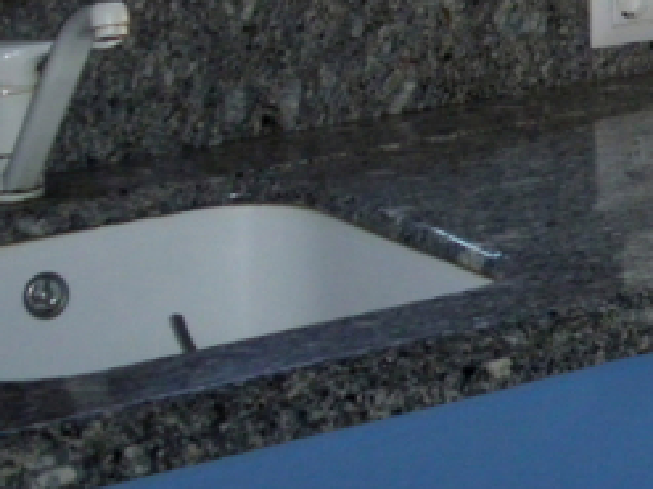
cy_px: -38
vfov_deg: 11.2
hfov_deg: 13.6
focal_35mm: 131
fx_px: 2470
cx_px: 1147
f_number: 3.5
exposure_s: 1/50
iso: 250
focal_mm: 6.3
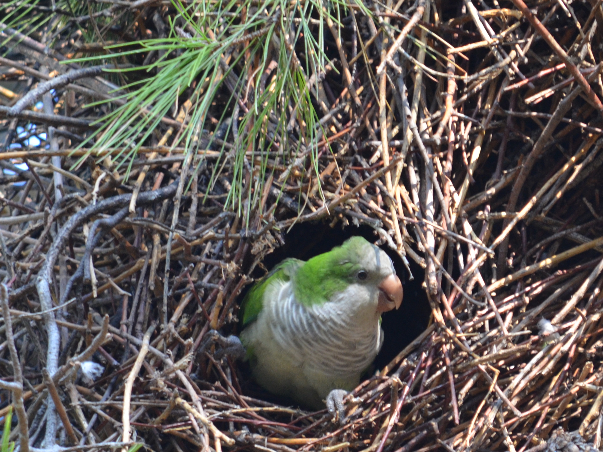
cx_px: 456
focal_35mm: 828
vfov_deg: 1.8
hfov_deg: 2.4
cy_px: 254
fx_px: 14426
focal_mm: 300
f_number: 5.6
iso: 900
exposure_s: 1/125
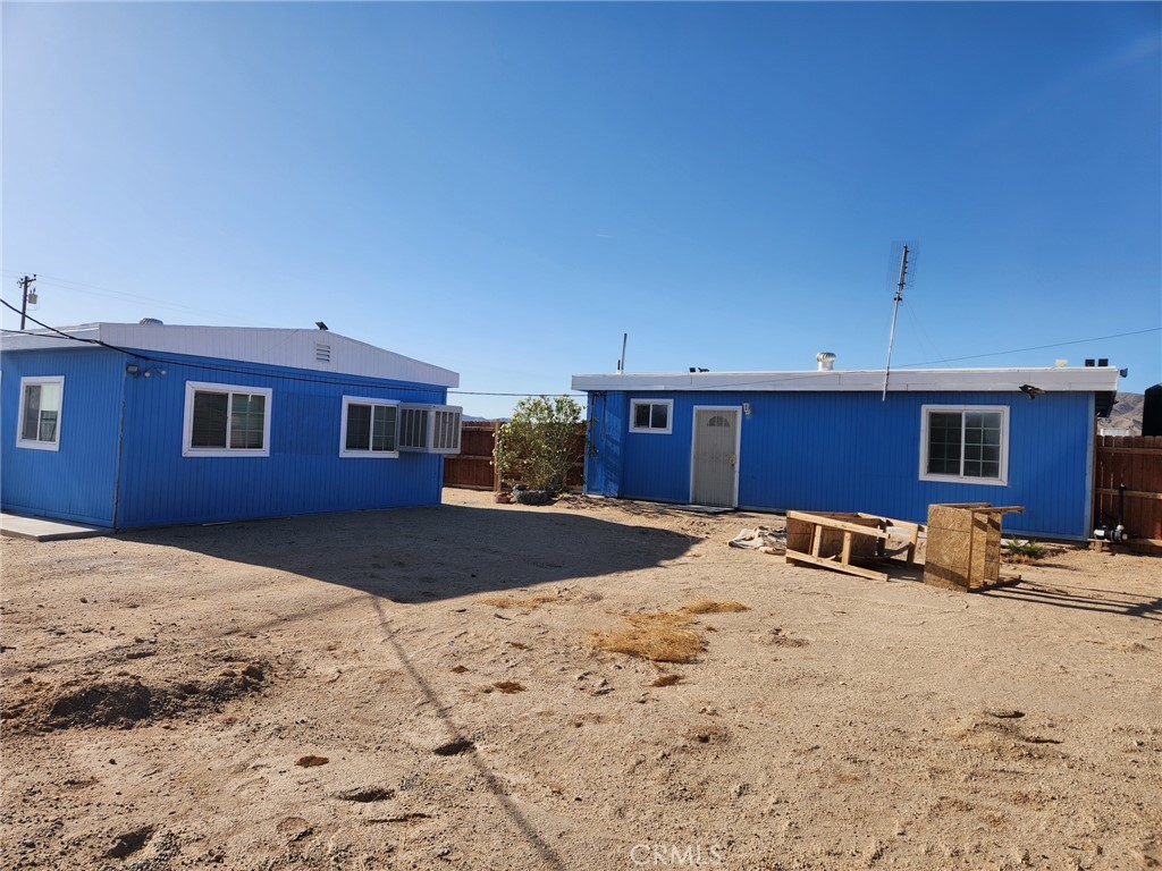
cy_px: 436
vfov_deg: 58.9
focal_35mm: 23
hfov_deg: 73.9
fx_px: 772
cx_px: 581
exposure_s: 1/2252
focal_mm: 5.4
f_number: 1.8
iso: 20
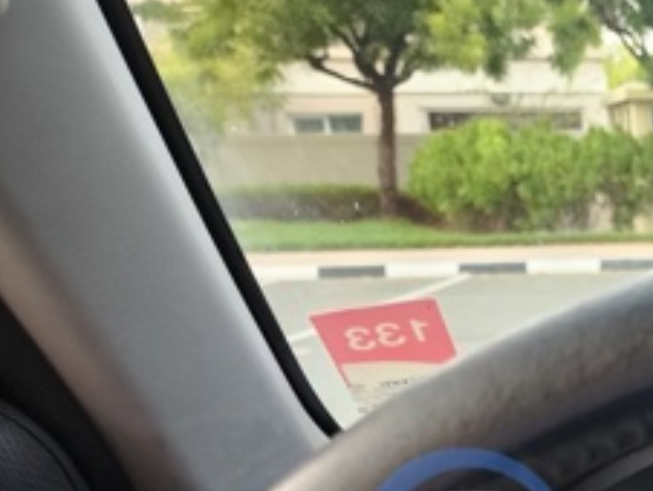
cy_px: 555
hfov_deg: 26.6
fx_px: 1152
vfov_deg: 22.6
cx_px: 858
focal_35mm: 61
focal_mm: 6.4
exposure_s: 1/180
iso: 160
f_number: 1.8
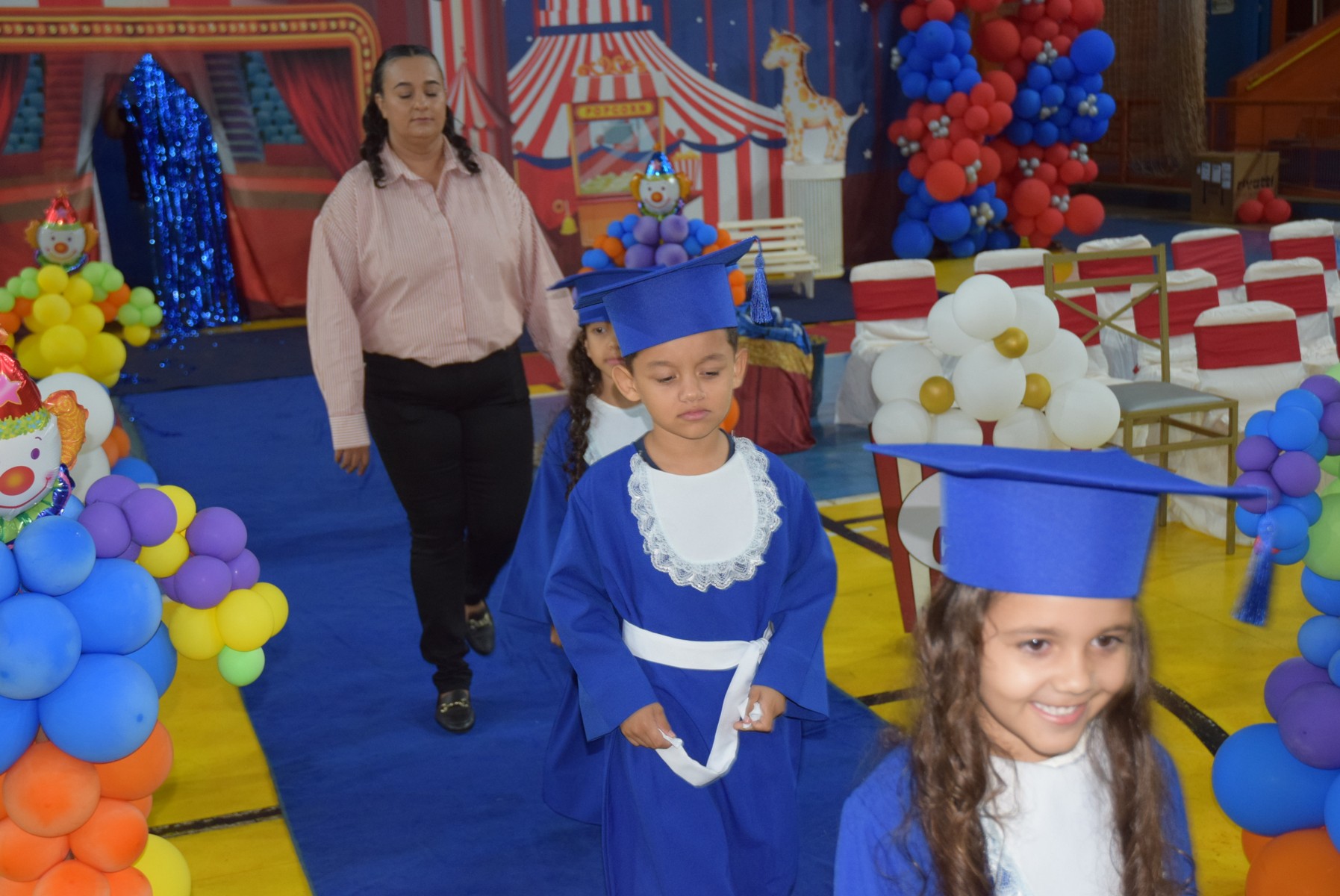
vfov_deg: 29.0
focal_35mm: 46
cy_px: 448
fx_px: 1732
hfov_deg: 42.3
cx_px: 670
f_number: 4
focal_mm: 31
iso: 1250
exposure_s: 1/60
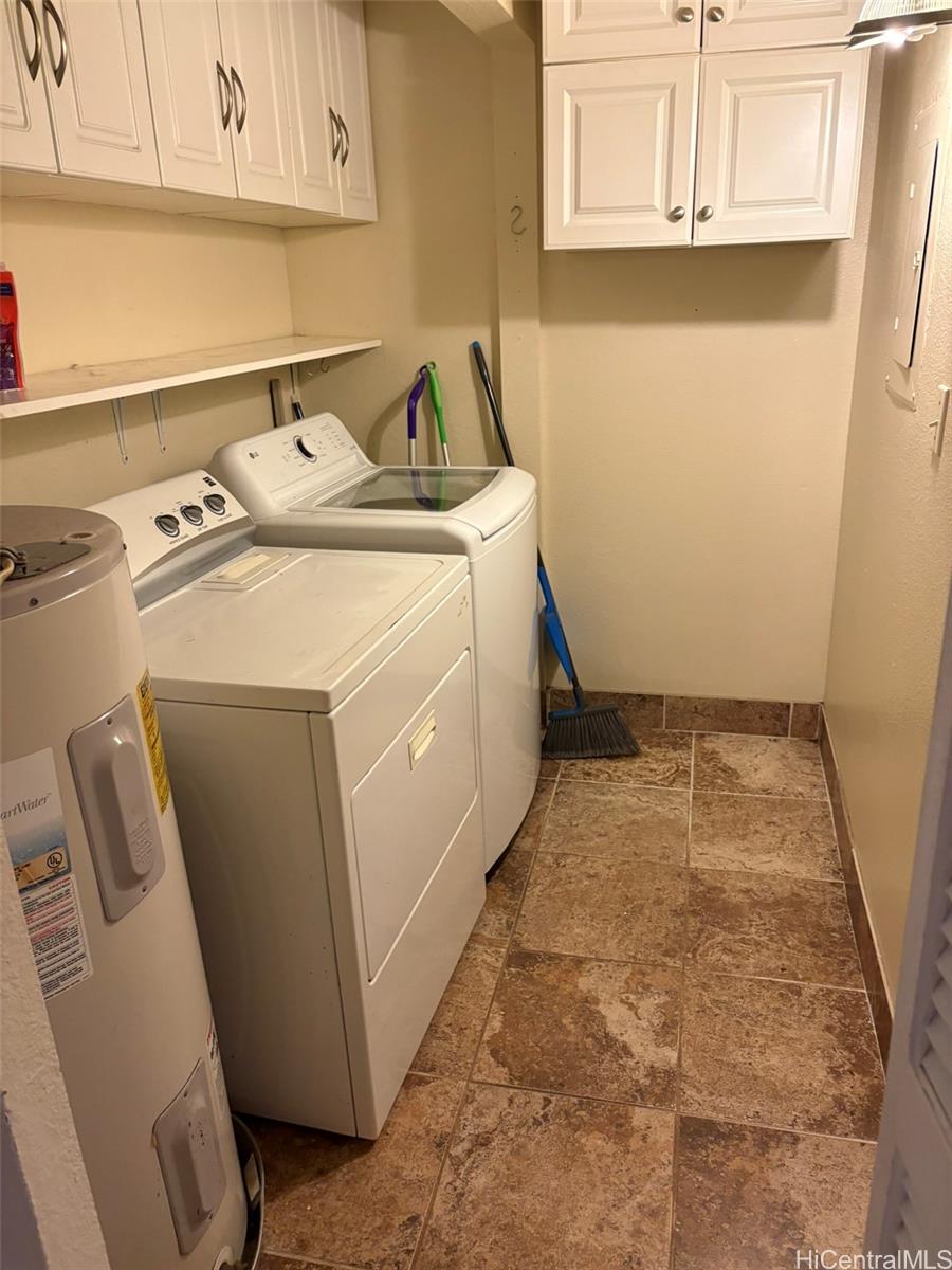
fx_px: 953
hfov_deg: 53.1
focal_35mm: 26
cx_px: 476
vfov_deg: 67.3
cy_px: 635
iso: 200
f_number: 1.6
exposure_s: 1/60
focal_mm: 5.96
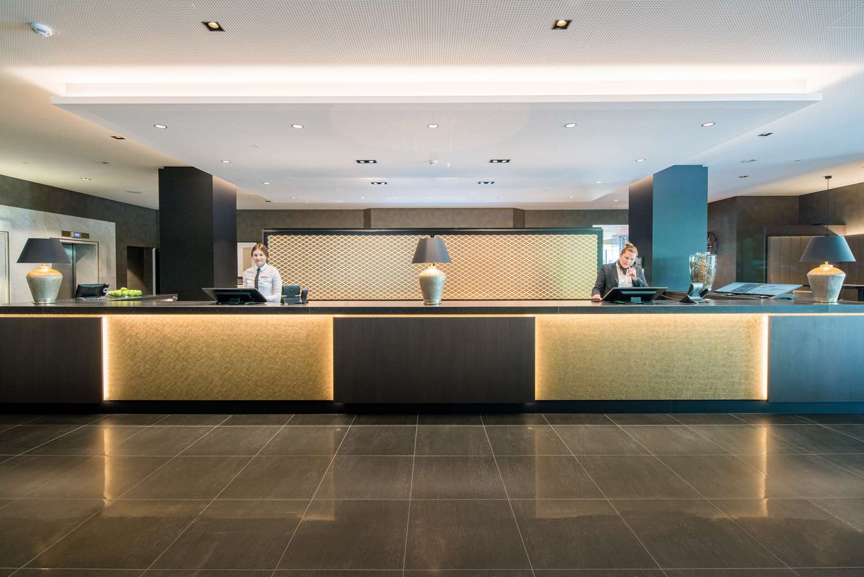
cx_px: 432
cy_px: 288
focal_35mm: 17
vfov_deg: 70.5
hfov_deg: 93.3
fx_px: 408
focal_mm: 17
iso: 800
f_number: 9
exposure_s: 1/8
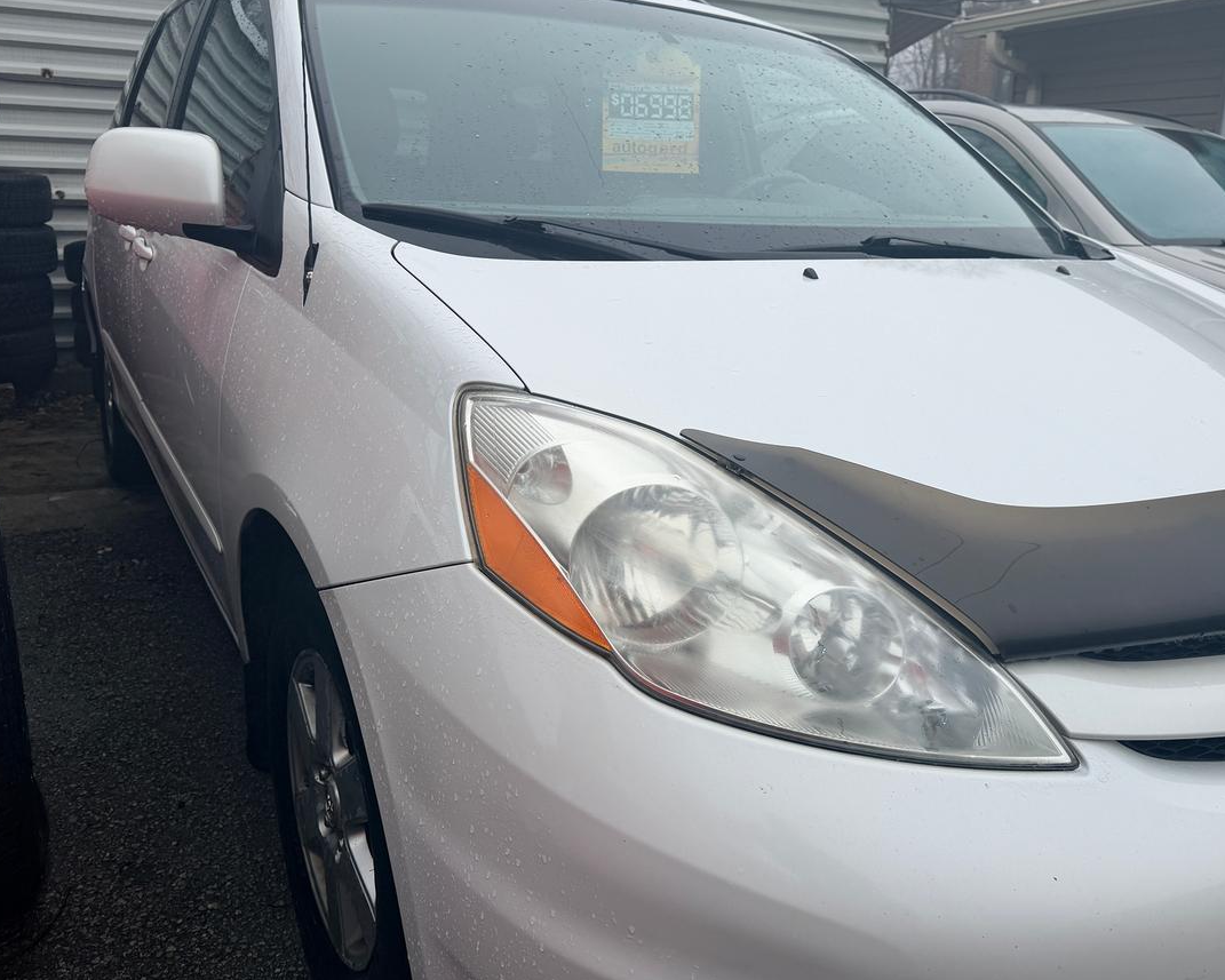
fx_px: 1015
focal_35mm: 28
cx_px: 681
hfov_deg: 62.0
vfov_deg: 51.4
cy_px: 435
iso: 80
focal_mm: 6.76
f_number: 1.78
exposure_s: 1/3279
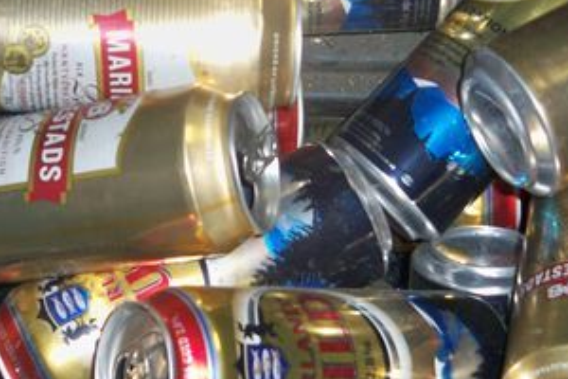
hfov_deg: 25.2
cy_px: 192
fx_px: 1246
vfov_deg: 17.3
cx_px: 112
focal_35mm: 79
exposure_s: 1/30
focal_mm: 7.9
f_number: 3.1
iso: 200
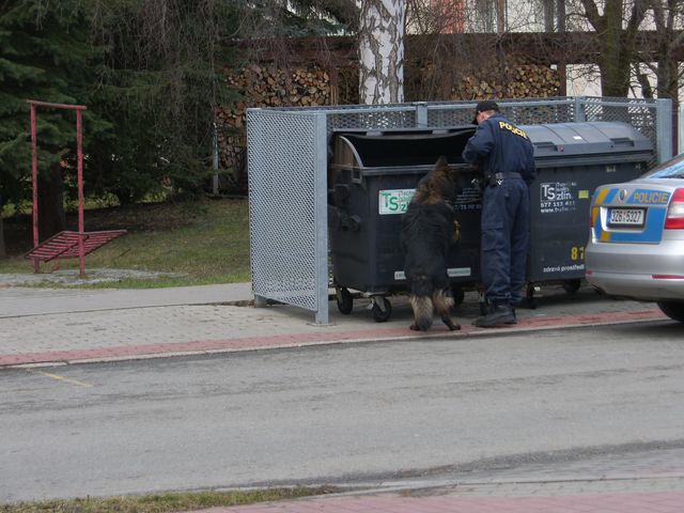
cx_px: 342
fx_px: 2668
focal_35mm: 135
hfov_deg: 14.6
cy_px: 256
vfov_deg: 11.0
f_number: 3.5
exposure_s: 1/125
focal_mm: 34.8
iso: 50
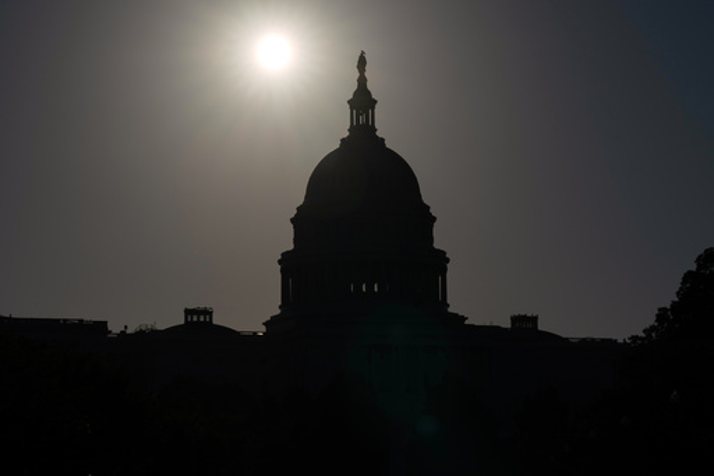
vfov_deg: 12.0
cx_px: 357
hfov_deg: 18.0
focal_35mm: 114
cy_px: 238
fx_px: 2260
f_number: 18
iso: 100
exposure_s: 1/2000
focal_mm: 114
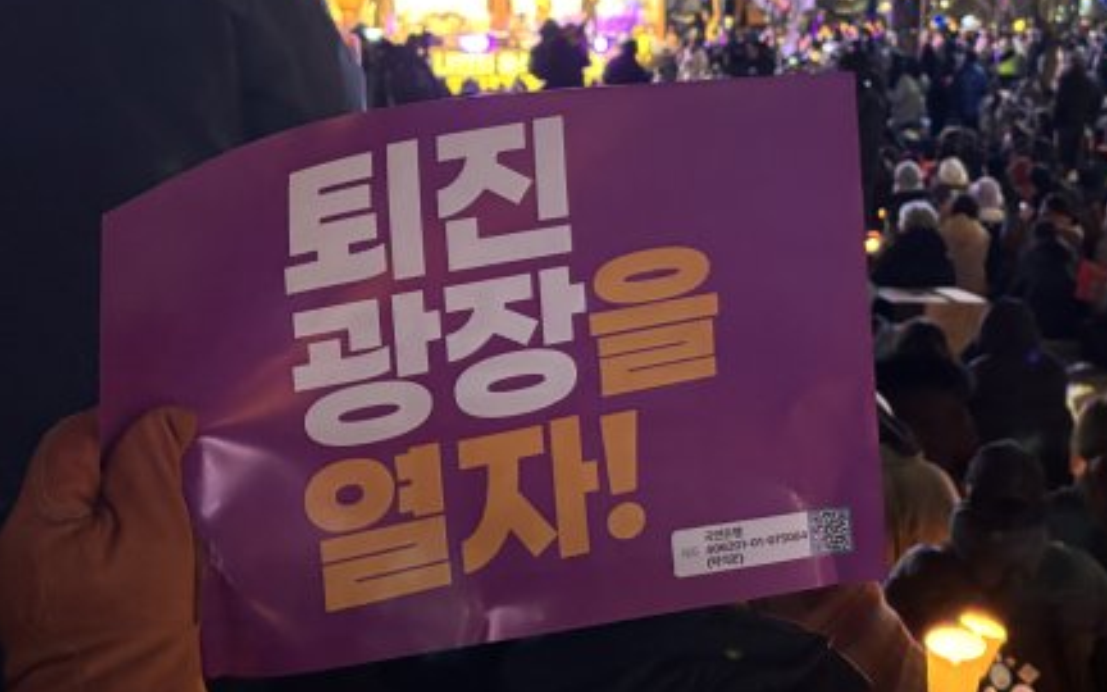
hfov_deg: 38.6
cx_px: 817
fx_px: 1539
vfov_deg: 25.1
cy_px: 200
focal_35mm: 51
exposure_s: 1/30
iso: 800
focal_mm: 5.96
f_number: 1.6
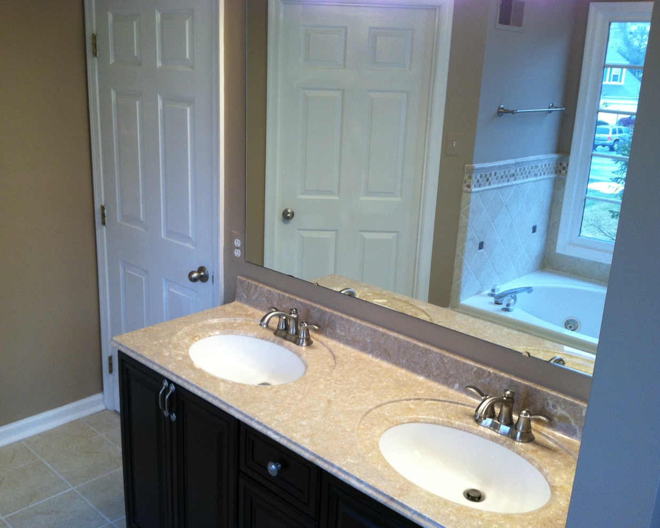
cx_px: 306
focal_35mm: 37
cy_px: 262
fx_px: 723
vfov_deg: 40.2
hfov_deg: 49.0
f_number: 2.8
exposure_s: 1/30
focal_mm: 3.85
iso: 80
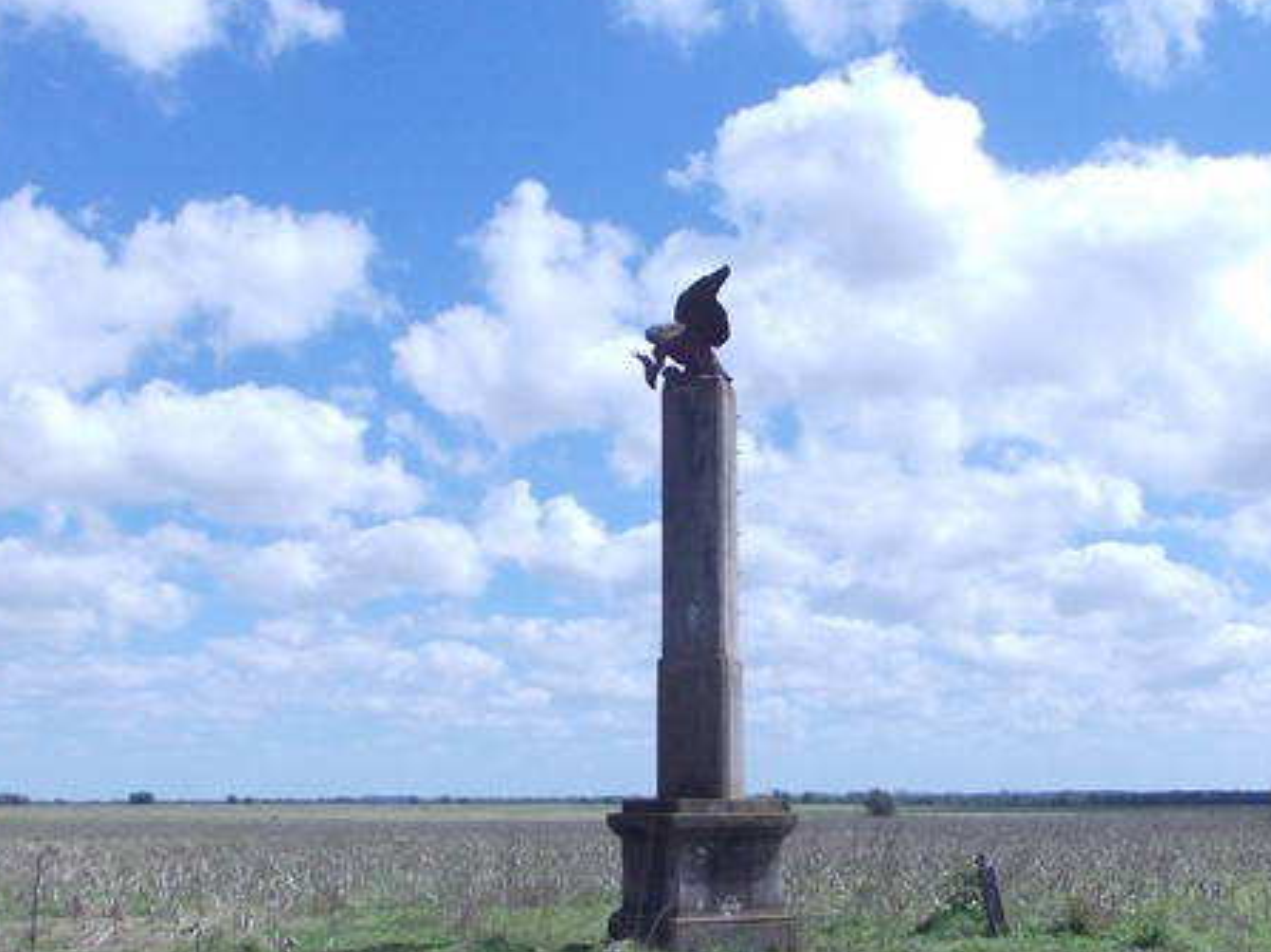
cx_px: 688
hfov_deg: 39.6
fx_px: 1762
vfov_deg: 29.9
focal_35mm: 48
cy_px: 685
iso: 80
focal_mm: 4
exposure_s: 1/400
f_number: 5.4
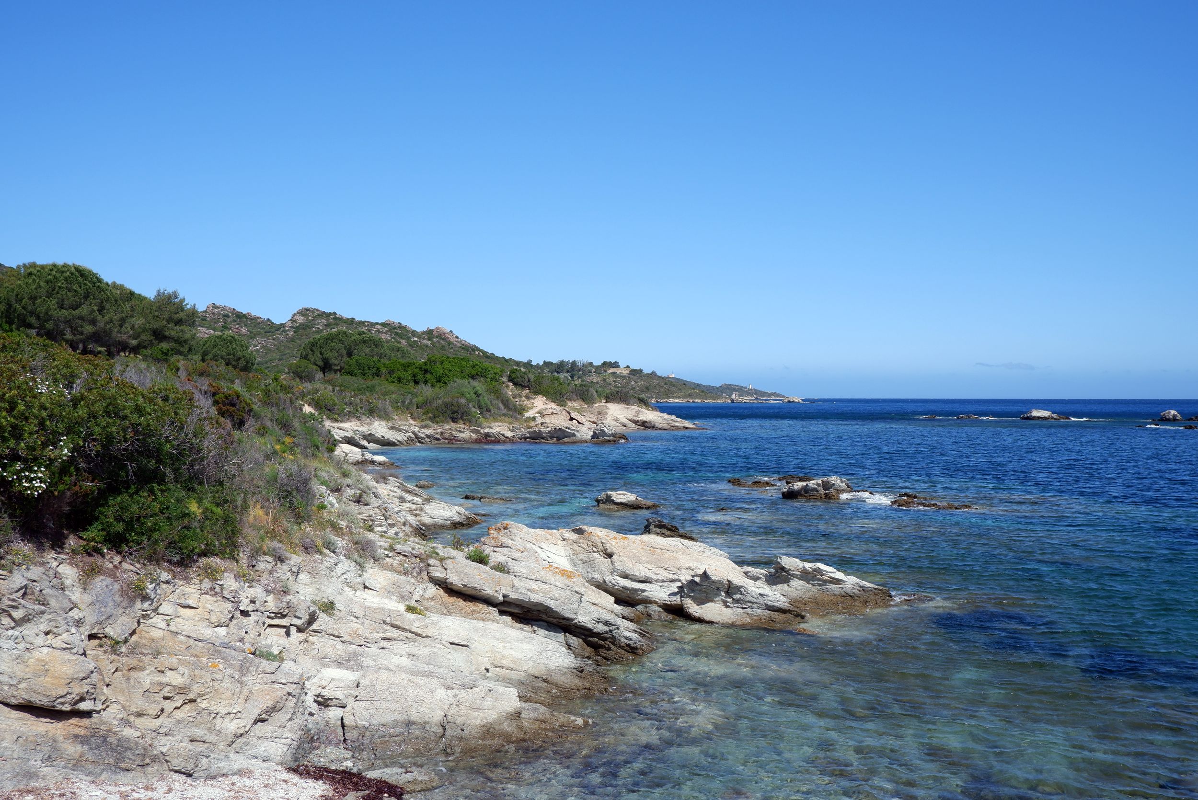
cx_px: 599
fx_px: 1099
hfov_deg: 57.2
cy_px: 400
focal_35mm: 33
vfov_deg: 40.0
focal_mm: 22.8
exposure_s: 1/680
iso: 200
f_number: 8
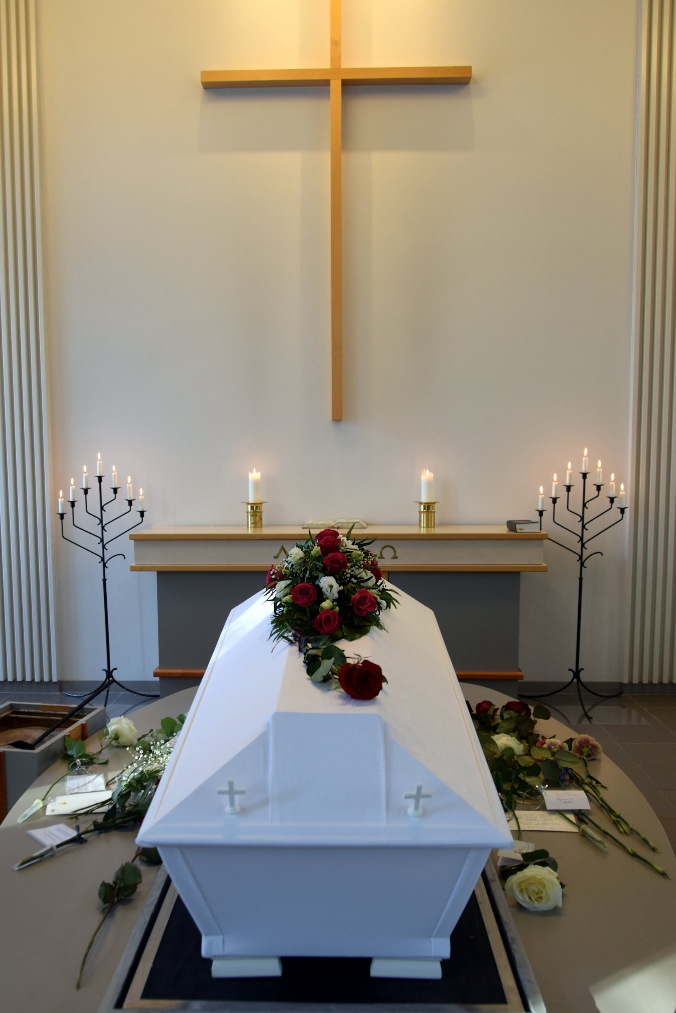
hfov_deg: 43.6
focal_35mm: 30
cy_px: 506
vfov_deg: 61.9
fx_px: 845
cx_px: 338
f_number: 5
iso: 400
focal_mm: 20
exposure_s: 1/100
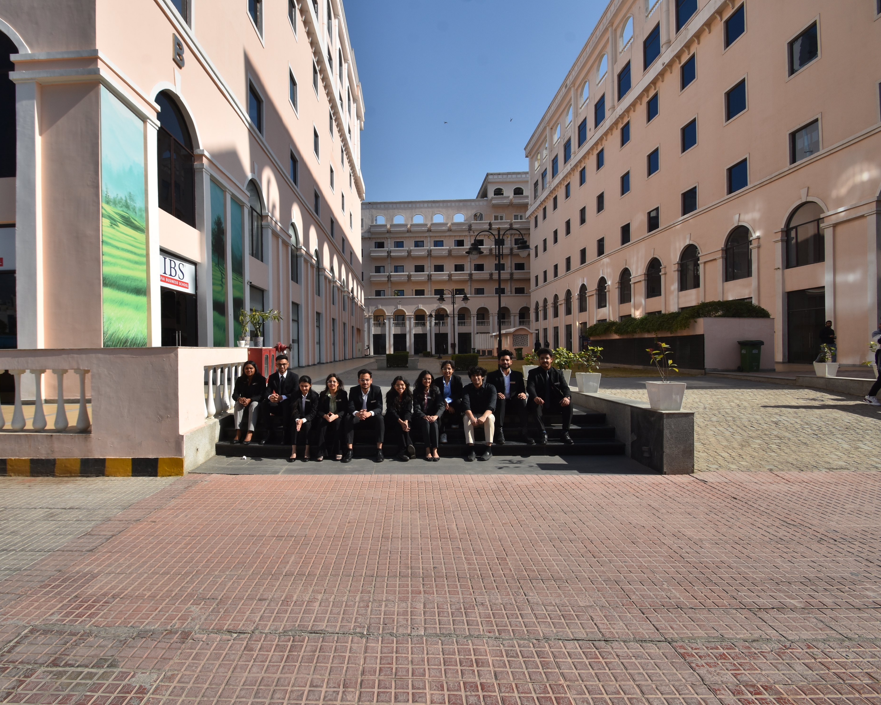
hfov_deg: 89.3
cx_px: 393
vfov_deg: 77.0
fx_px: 443
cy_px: 354
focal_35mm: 17
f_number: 10
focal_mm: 10
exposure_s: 1/400
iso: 125
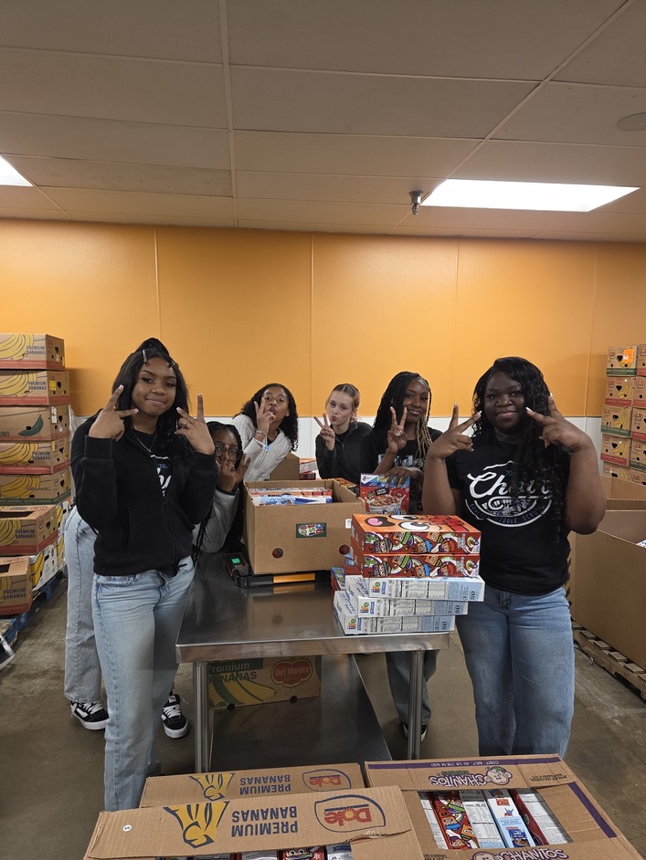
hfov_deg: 54.9
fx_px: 622
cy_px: 459
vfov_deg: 69.3
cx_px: 324
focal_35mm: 25
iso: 320
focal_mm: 5.4
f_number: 1.8
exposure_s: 1/40
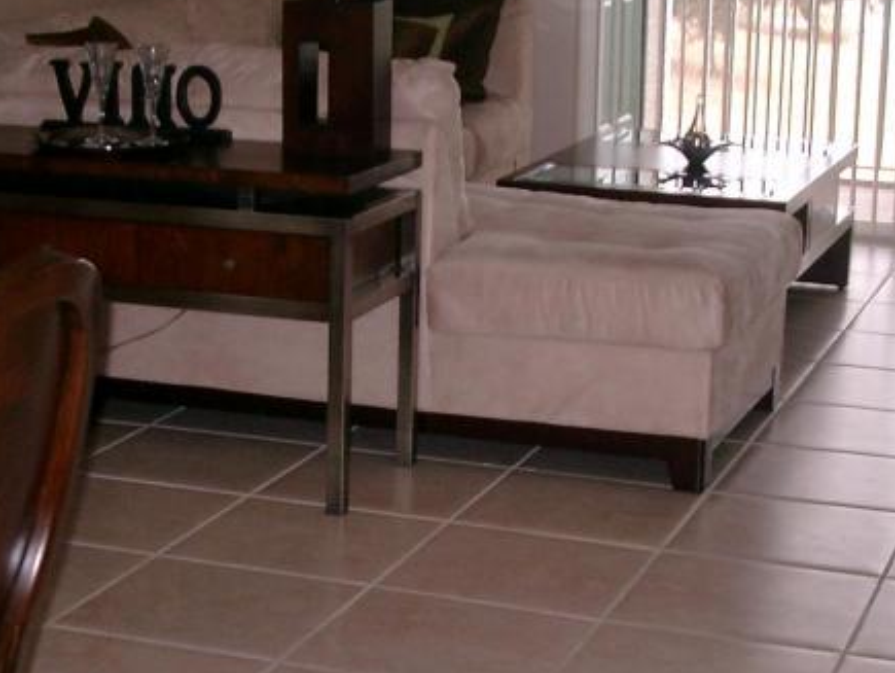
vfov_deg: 17.0
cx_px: 418
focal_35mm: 87
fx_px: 2251
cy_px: 428
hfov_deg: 22.5
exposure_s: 1/60
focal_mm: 7.6
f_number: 2.6
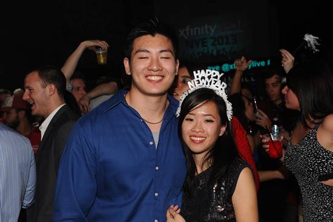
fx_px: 462
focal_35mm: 50
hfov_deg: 39.6
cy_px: 111
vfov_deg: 27.0
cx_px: 166
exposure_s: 1/250
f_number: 6.7
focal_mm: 50
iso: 800
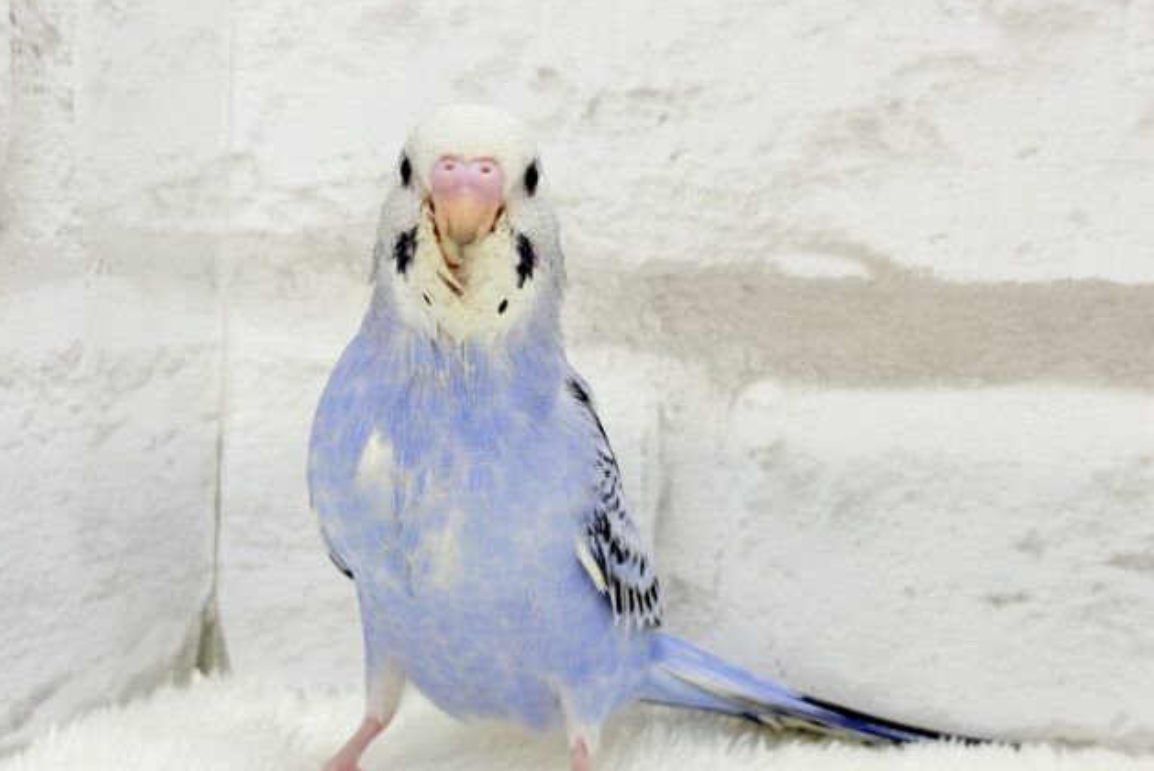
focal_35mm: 55
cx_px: 582
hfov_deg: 36.2
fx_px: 1764
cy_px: 420
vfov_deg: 24.6
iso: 40
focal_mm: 5.96
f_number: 1.6
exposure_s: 1/50
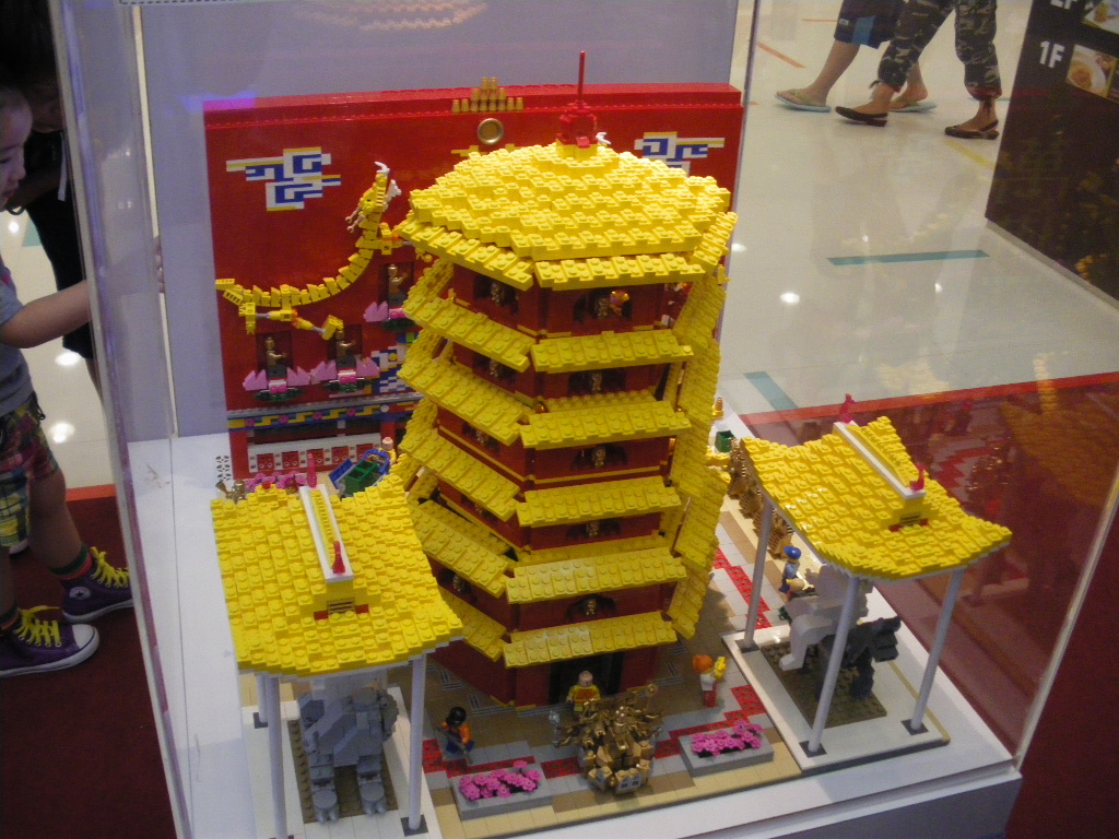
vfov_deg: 39.7
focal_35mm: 36
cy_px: 420
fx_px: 1164
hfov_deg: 51.4
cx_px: 560
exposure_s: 1/80
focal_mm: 6.3
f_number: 3.5
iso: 400
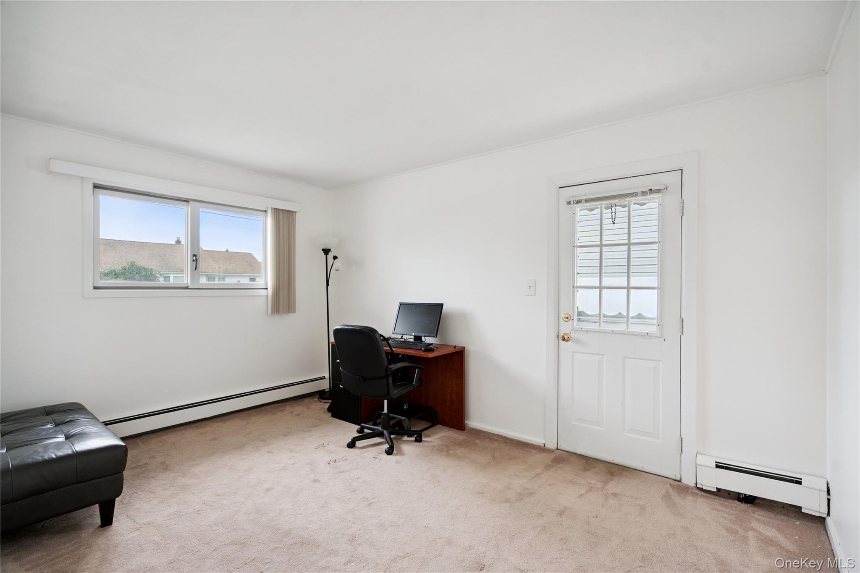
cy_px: 286
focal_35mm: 16
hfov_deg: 96.7
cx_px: 430
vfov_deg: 73.7
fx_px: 382
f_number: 5.6
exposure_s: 1/80
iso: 400
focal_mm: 16
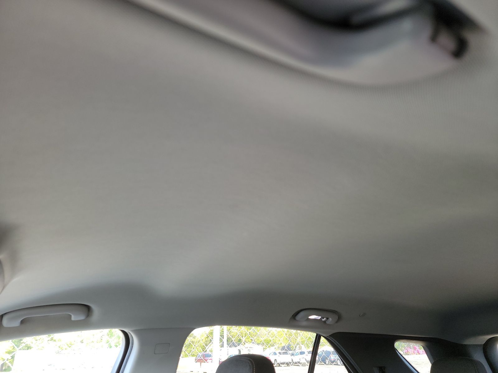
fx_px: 345
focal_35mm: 24
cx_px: 249
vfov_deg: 56.8
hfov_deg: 71.6
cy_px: 186
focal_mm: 6.7
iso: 188
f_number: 1.8
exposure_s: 1/59
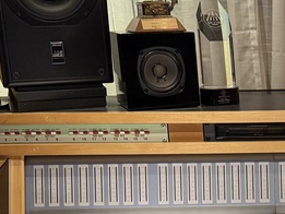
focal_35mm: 85
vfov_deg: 16.8
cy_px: 245
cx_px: 324
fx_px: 700
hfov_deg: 21.6
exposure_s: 1/60
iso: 320
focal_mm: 6.76
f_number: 1.78
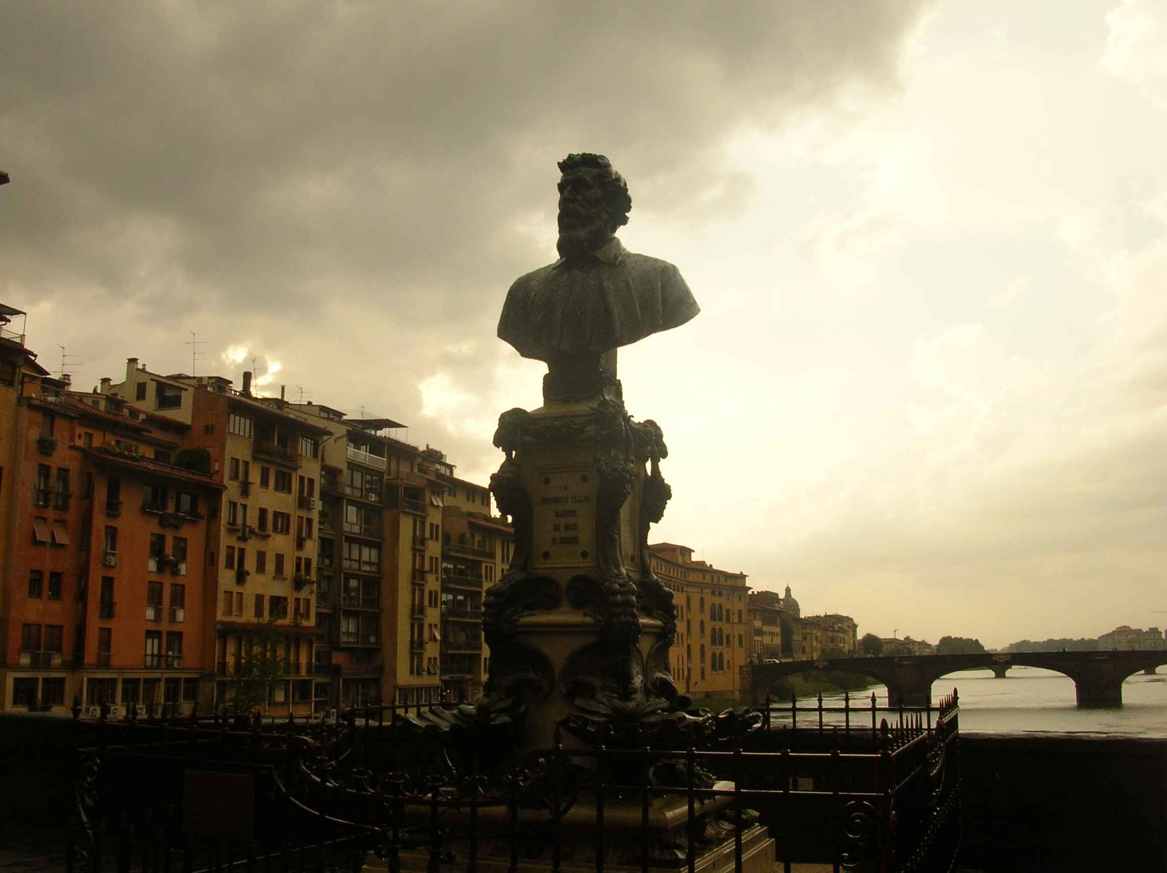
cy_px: 436
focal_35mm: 35
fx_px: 1179
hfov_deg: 52.7
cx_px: 584
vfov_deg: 40.6
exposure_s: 1/332
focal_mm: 5.8
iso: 50
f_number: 5.6
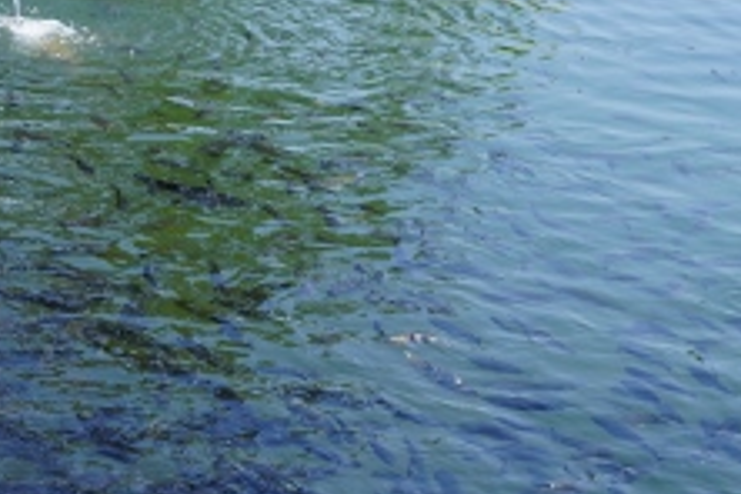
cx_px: 25
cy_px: 377
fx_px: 2410
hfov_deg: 17.1
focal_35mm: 117
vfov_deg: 11.7
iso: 100
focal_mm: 35
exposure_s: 1/125
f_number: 9
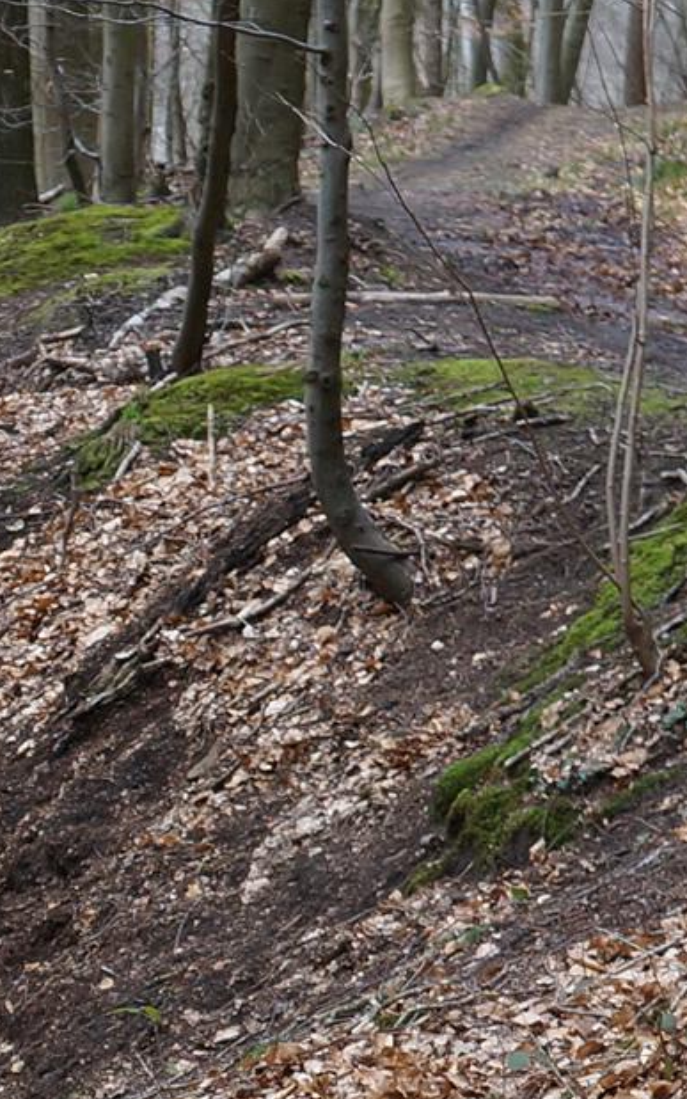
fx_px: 4702
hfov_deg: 8.2
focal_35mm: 157
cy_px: 1092
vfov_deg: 13.2
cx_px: -394
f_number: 5.6
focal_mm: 26
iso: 200
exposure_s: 1/125
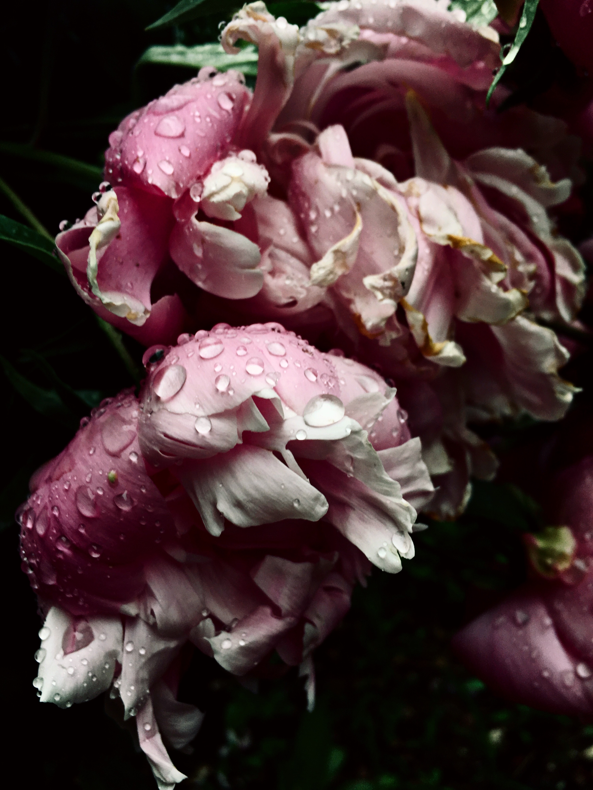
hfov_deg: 48.2
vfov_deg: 61.7
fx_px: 662
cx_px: 296
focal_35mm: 29
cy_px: 395
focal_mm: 4.15
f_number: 2.2
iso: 25
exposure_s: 1/100
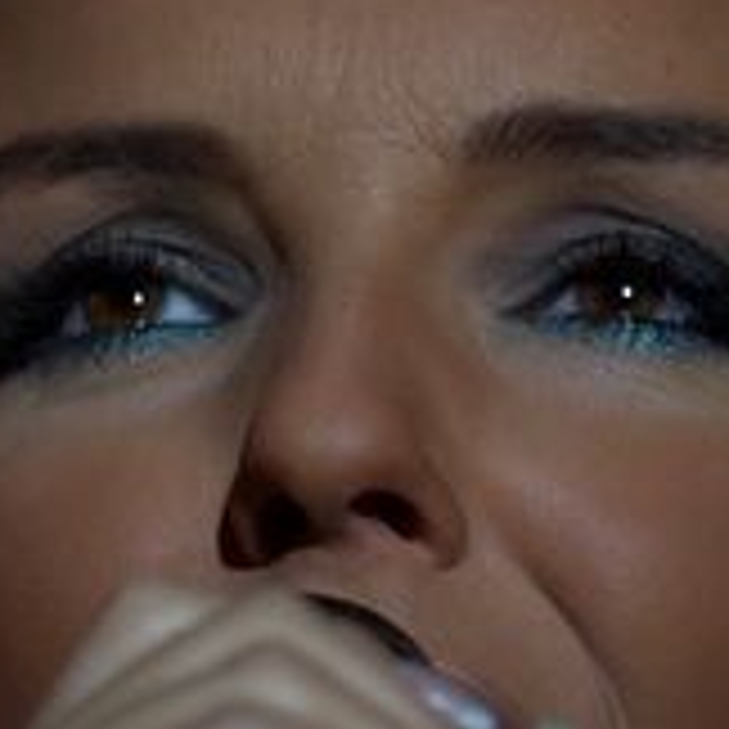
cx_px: 295
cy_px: 230
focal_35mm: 949
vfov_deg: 1.8
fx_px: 22611
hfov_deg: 1.8
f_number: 2.8
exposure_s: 1/200
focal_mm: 200
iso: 500
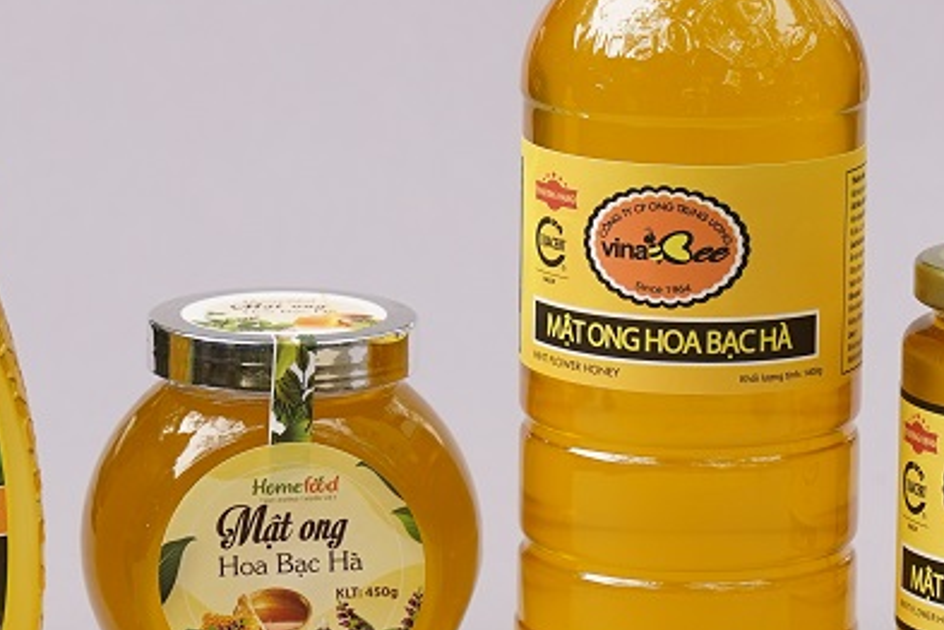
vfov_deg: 6.4
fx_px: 5611
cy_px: 222
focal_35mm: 214
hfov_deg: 9.6
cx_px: 473
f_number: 4
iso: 500
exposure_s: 1/100
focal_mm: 70
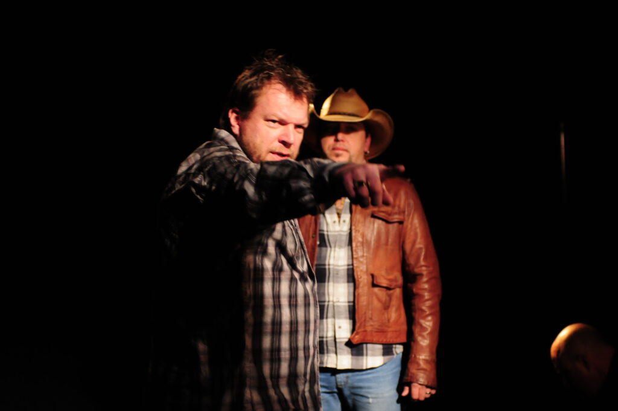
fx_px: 1440
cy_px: 206
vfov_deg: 16.2
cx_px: 309
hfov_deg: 24.2
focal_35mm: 84
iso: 1000
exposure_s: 1/60
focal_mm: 56
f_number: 2.8
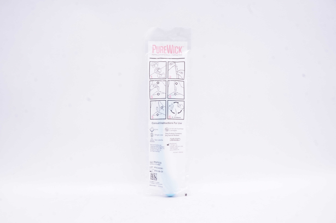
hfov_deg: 67.4
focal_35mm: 27
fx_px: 252
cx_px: 168
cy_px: 112
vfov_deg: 47.8
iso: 800
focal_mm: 18
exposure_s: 1/15
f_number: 16
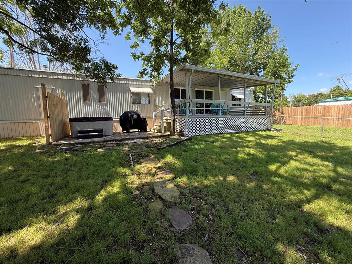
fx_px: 142
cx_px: 176
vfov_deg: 85.7
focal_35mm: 14
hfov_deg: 102.1
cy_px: 132
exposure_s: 1/284
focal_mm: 2.22
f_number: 2.2
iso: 64
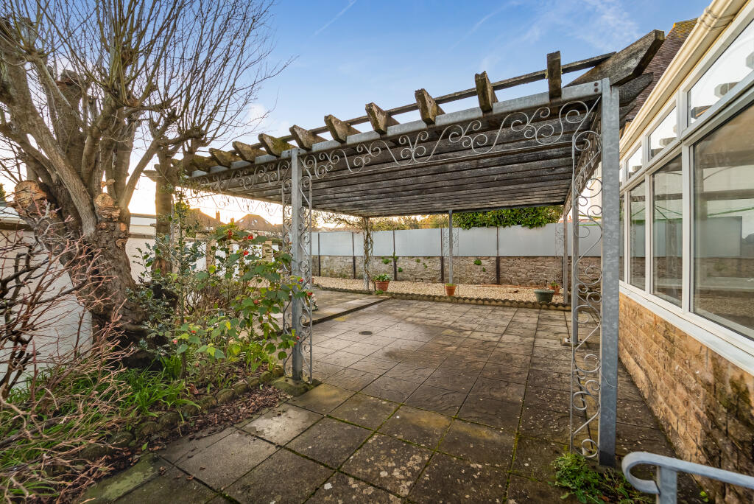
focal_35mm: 14
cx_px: 377
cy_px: 252
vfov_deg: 81.3
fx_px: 293
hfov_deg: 104.2
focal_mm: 14
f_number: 6.3
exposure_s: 1/125
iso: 500
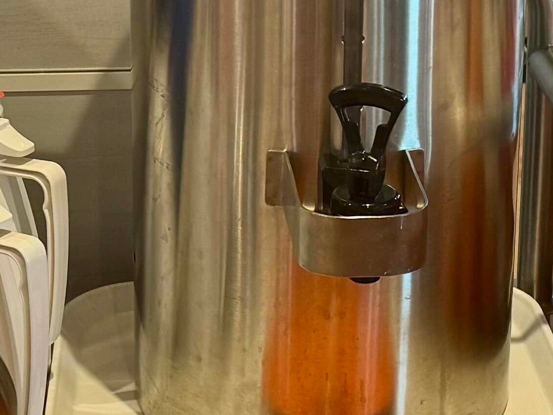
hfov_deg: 16.3
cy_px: 107
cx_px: 317
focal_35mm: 121
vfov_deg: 12.2
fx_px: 1933
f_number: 1.78
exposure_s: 1/61
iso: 200
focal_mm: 6.76
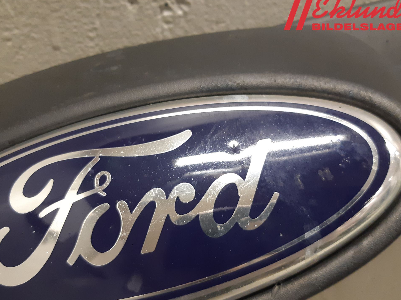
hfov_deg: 63.4
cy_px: 156
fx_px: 324
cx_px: 197
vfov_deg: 49.7
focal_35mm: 28
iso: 200
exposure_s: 1/50
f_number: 1.7
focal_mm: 3.93
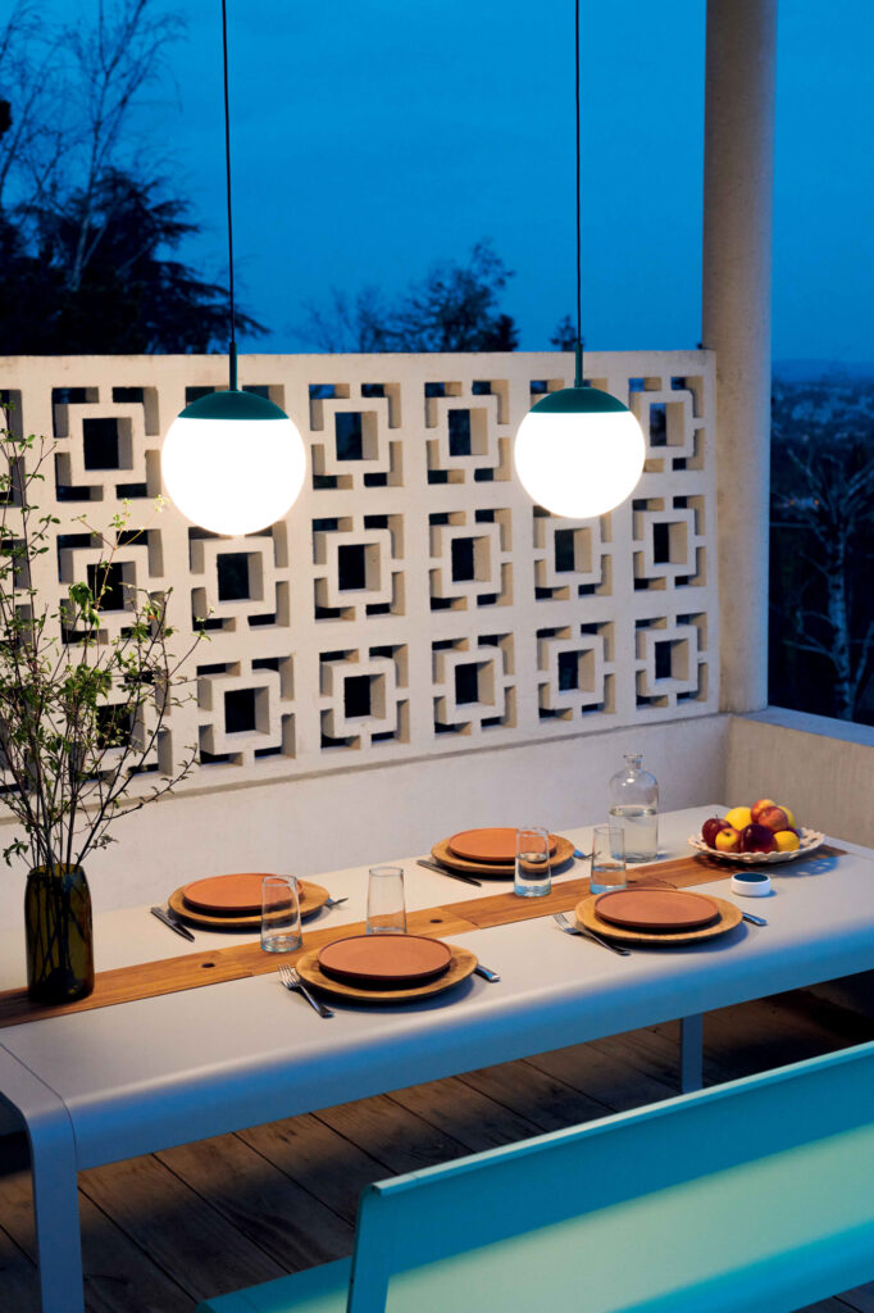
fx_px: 1822
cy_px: 656
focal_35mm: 50
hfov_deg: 27.0
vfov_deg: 39.6
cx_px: 437
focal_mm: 50
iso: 1600
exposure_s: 1/160
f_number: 5.6
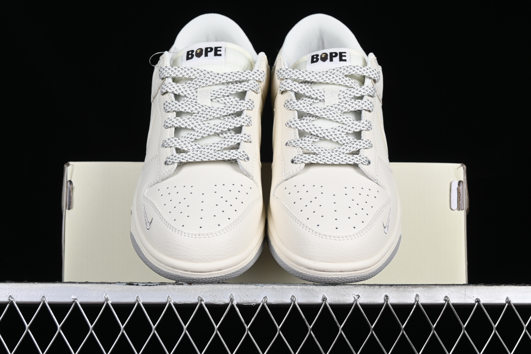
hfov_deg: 27.0
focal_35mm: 75
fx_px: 1106
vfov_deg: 18.2
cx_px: 266
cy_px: 177
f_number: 8
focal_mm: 50
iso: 160
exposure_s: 1/100
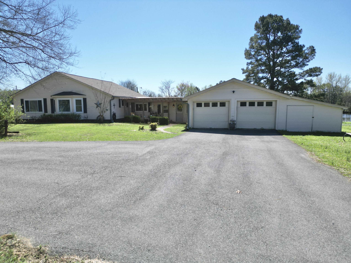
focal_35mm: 24
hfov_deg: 71.6
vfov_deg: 56.8
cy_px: 132
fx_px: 243
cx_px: 176
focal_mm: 6.72
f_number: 1.7
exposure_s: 1/2500
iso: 110
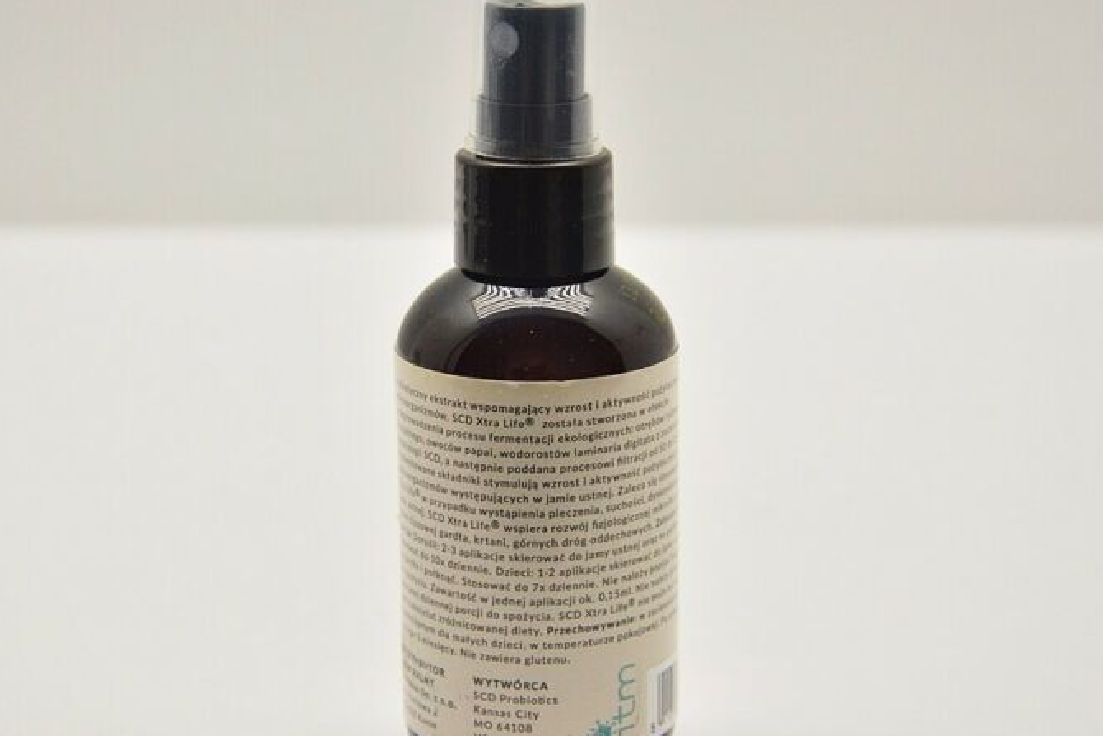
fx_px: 2635
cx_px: 568
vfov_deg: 15.9
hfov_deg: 23.6
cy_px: 405
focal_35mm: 86
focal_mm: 50
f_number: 5.6
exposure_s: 1/500
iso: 800
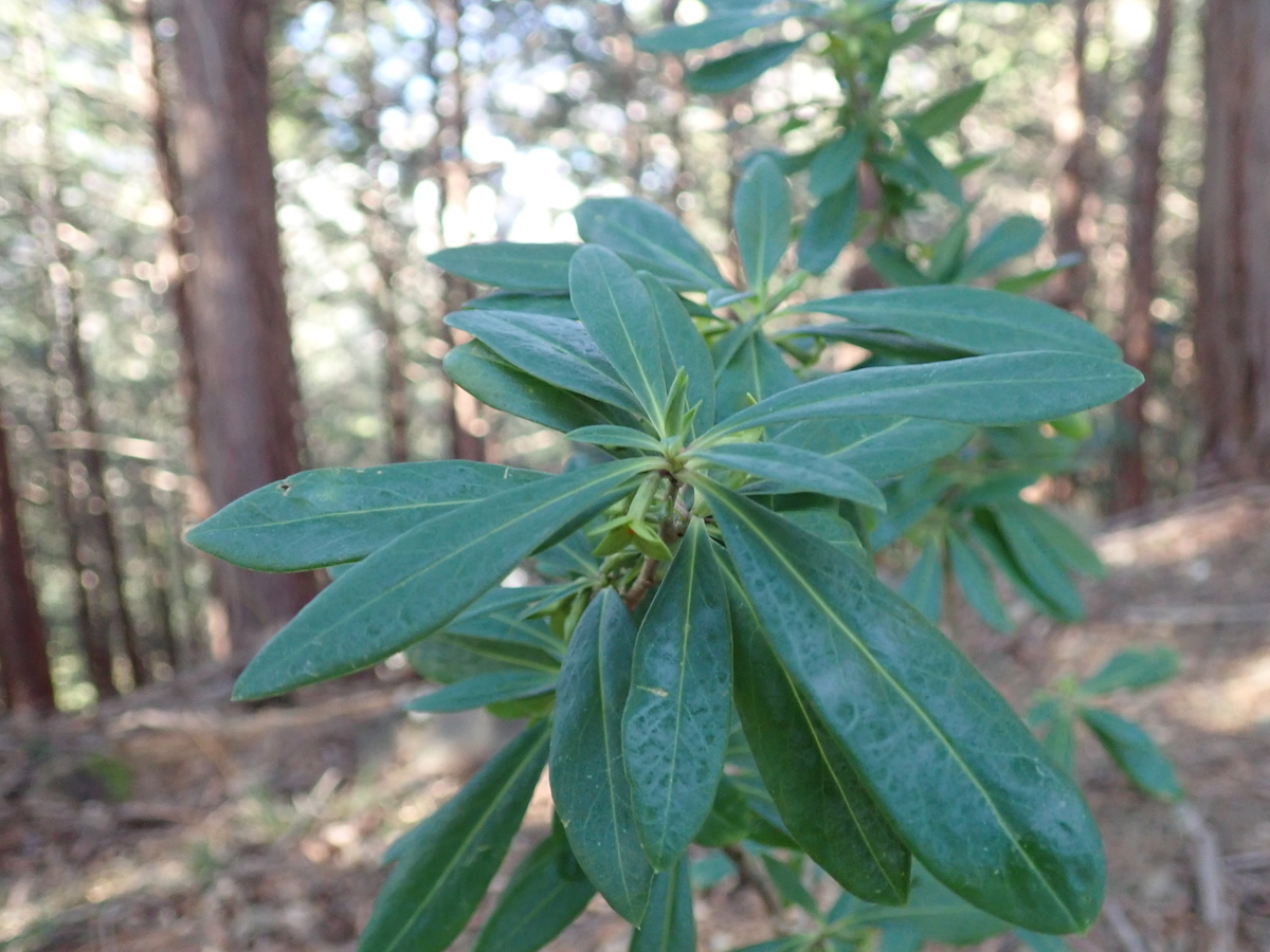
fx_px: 1101
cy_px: 476
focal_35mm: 30
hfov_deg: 60.0
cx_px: 635
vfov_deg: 46.8
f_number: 2.3
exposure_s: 1/125
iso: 640
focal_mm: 5.5
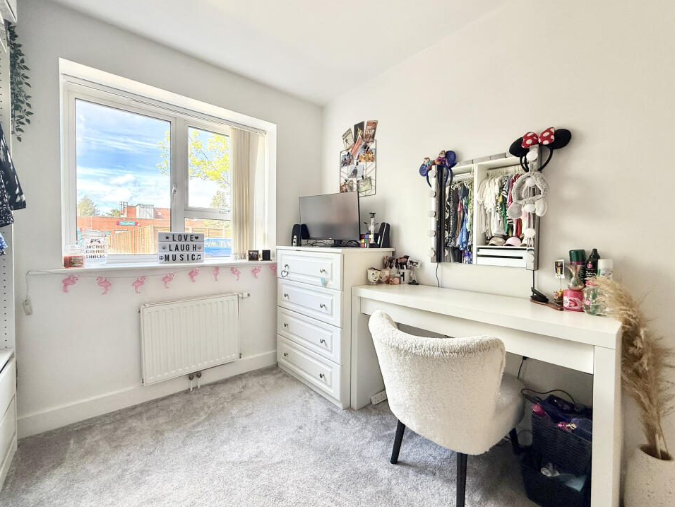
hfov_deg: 98.2
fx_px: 292
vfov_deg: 81.7
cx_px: 342
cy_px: 250
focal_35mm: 15
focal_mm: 2.22
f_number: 2.2
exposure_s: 1/99
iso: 125
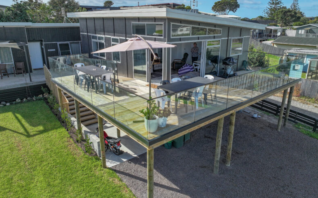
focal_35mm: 26
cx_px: 161
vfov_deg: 47.5
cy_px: 93
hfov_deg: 70.4
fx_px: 225
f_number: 2.8
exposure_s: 1/240
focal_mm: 12.29
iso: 190
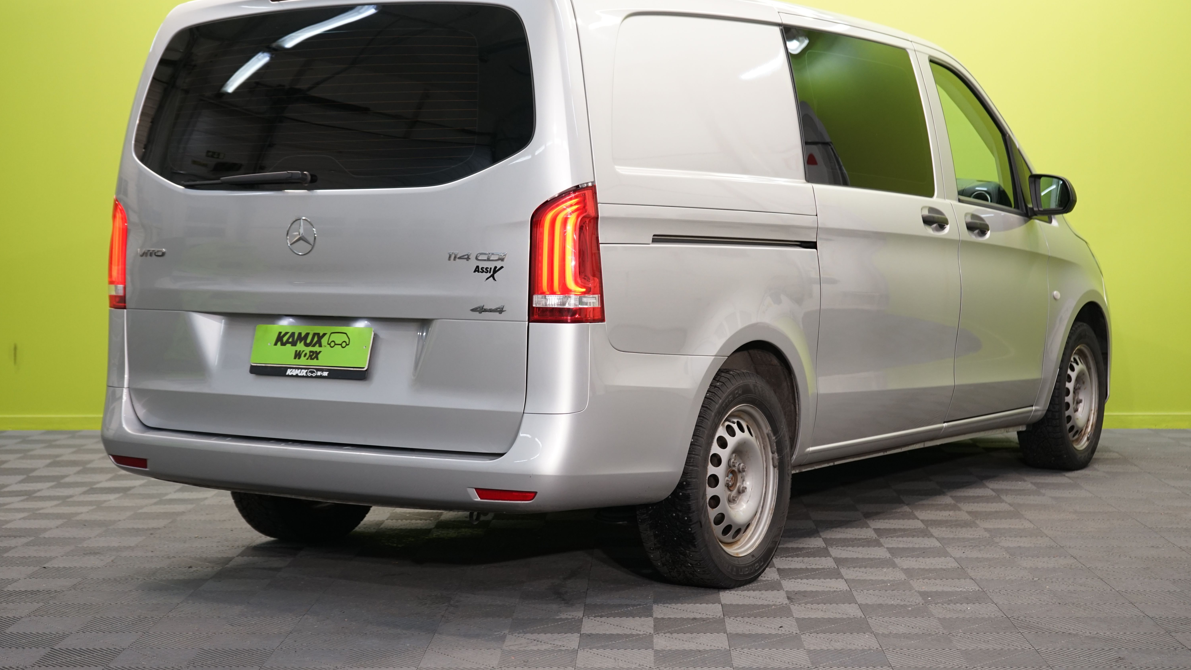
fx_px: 1895
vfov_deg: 20.0
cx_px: 594
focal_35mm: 60
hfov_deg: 34.9
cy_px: 287
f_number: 5
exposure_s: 1/50
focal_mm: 57
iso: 800
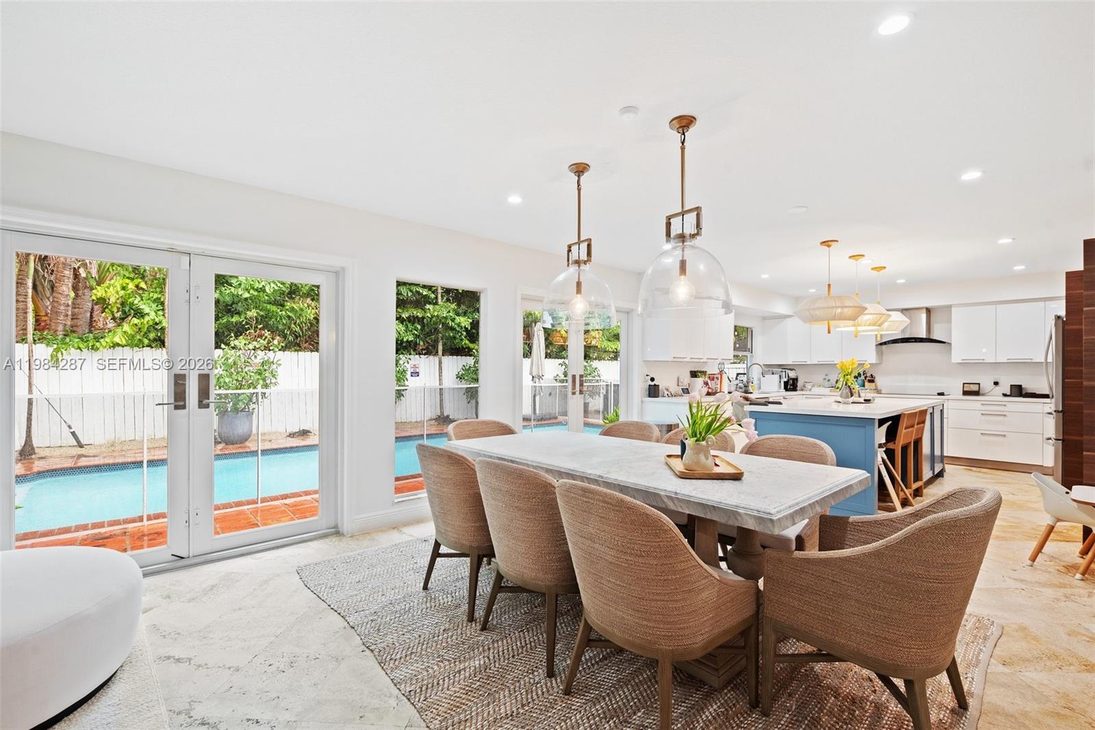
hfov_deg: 96.7
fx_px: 487
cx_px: 548
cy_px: 365
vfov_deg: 73.8
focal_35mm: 16
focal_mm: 16
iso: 900
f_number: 8
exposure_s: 1/15
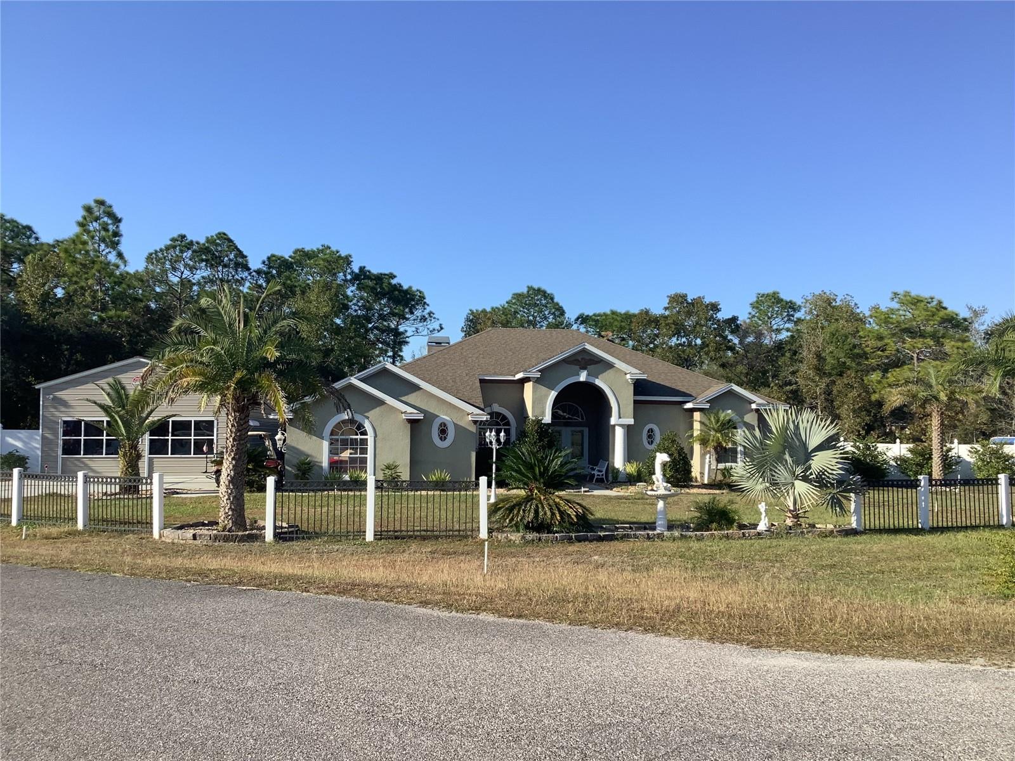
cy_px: 380
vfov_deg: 45.4
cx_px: 508
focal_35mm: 31
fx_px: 909
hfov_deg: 58.4
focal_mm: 3.3
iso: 25
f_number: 2.4
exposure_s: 1/1006
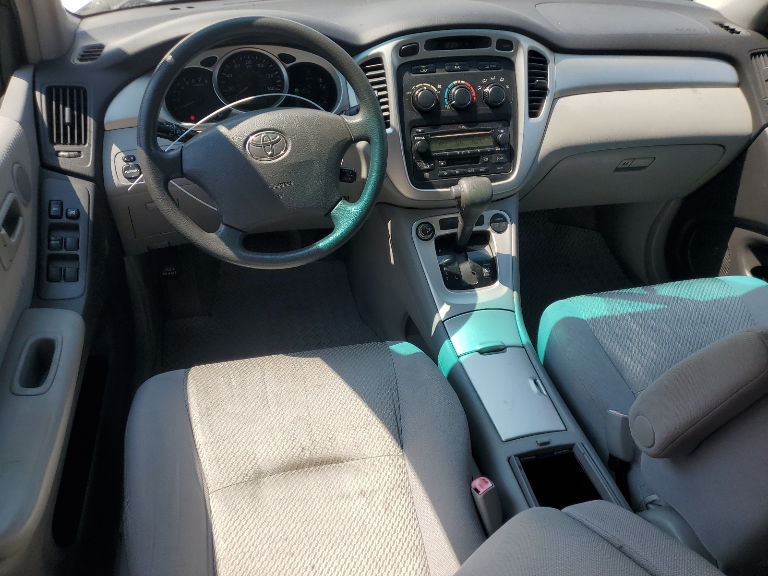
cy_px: 288
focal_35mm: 26
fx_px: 577
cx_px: 384
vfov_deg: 53.1
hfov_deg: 67.3
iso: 50
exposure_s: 1/1429
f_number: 1.5
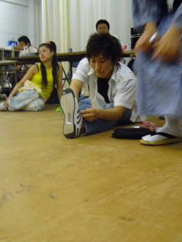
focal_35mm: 45
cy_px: 121
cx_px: 91
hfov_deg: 32.2
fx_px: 315
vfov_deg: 42.1
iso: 160
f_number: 3.2
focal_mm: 7.5
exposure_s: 1/15
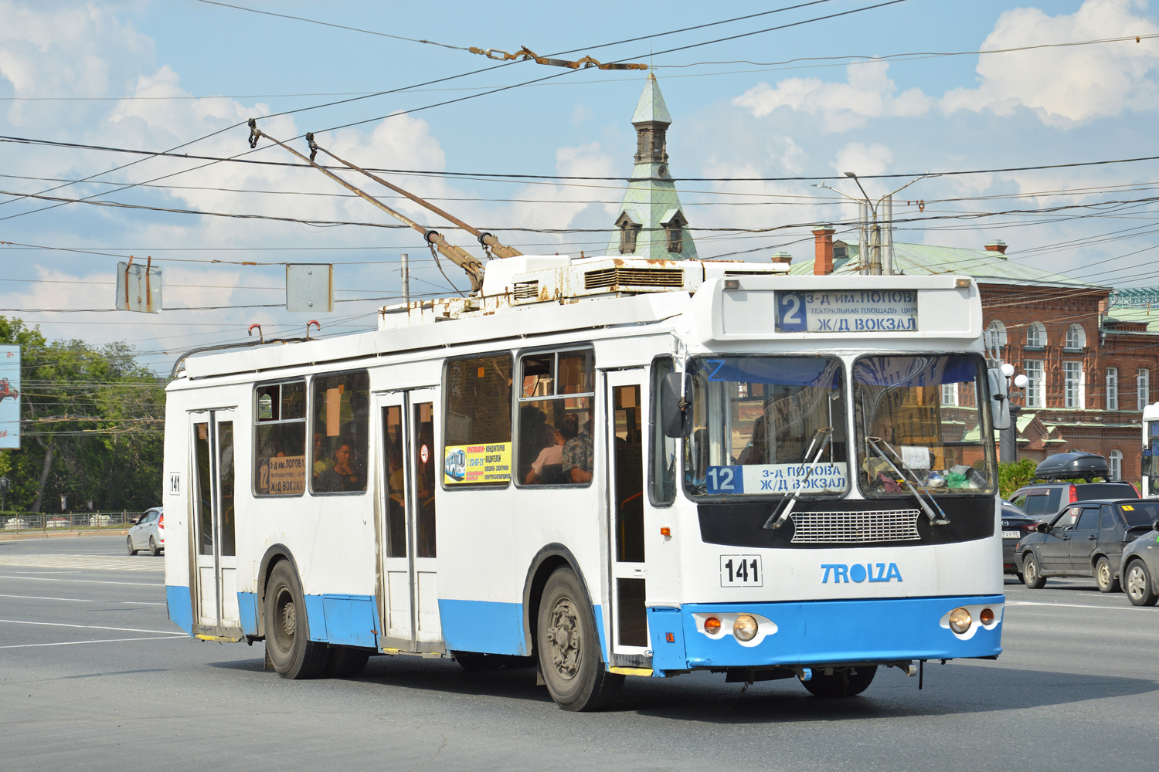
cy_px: 386
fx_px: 3380
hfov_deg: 19.5
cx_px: 580
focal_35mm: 105
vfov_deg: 13.0
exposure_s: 1/400
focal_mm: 70
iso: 100
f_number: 7.1
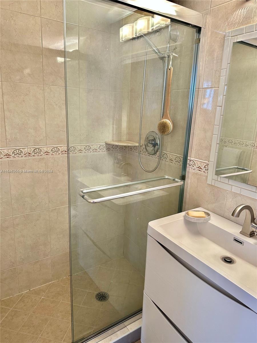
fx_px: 238
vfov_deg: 71.6
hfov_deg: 56.8
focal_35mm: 24
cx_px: 128
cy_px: 172
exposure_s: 1/60
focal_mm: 6.86
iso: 125
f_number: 1.78
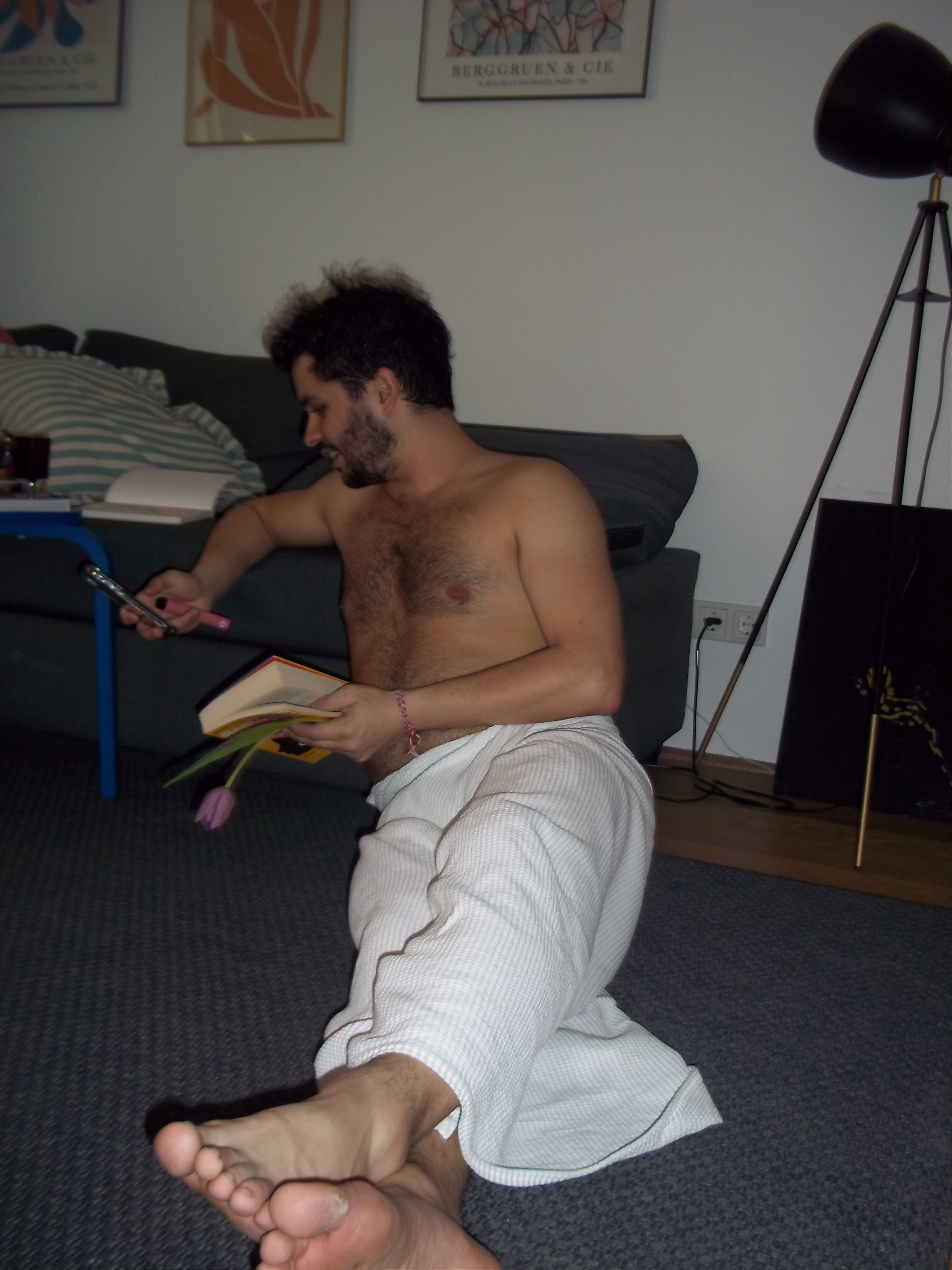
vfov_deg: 51.4
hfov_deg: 39.7
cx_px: 476
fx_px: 1320
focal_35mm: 36
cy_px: 635
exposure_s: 1/30
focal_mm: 6.5
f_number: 3.1
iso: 80
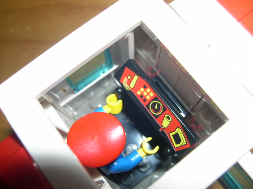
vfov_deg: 37.7
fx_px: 278
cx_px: 126
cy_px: 94
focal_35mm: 38
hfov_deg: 49.0
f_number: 7.6
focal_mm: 8
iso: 100
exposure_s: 1/60
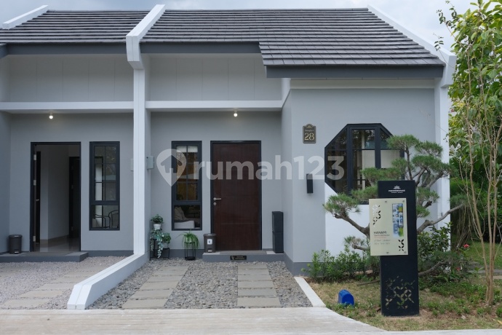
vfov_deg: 32.6
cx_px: 251
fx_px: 572
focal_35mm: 41
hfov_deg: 47.4
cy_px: 168
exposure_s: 1/200
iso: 320
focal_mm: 27
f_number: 9
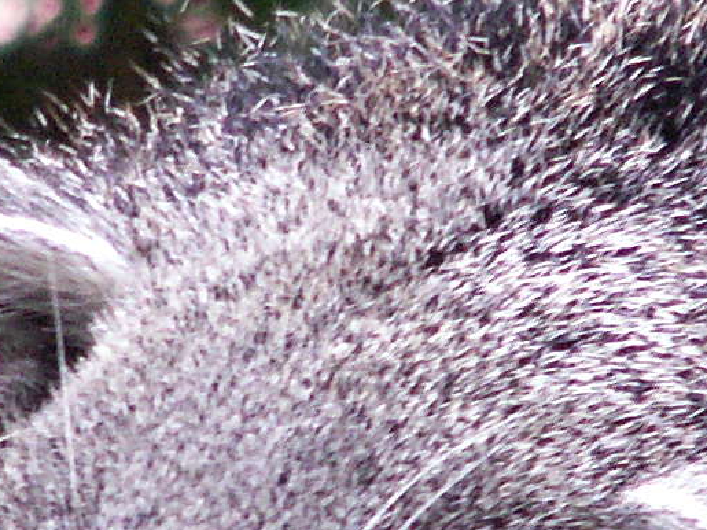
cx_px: 259
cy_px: 740
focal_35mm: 1609
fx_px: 32855
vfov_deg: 0.9
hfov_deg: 1.2
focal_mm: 69.5
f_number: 4.5
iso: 160
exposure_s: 1/60
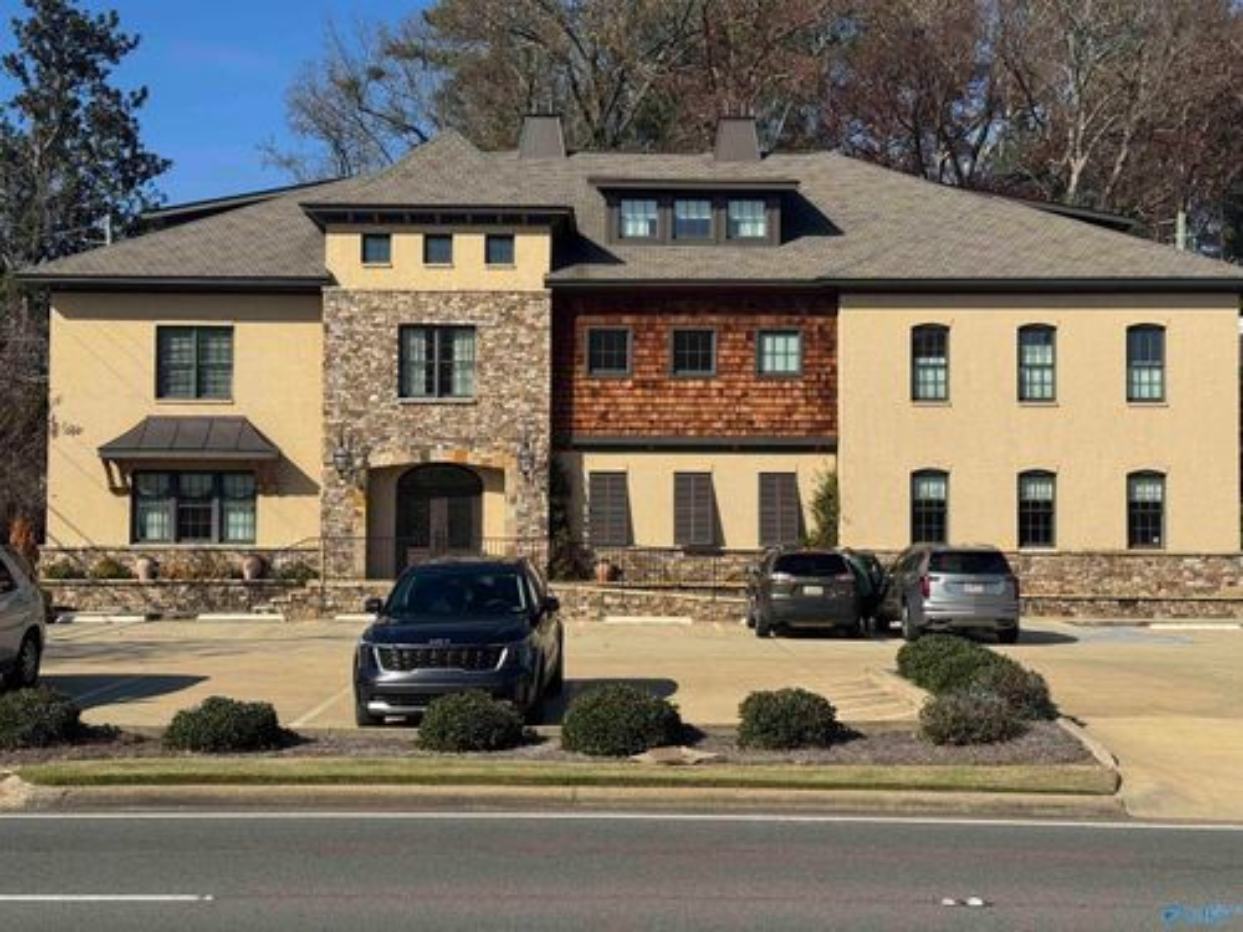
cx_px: 622
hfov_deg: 39.7
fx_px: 1724
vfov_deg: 30.3
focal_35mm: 48
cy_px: 466
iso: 64
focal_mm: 6.76
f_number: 1.78
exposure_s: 1/6410
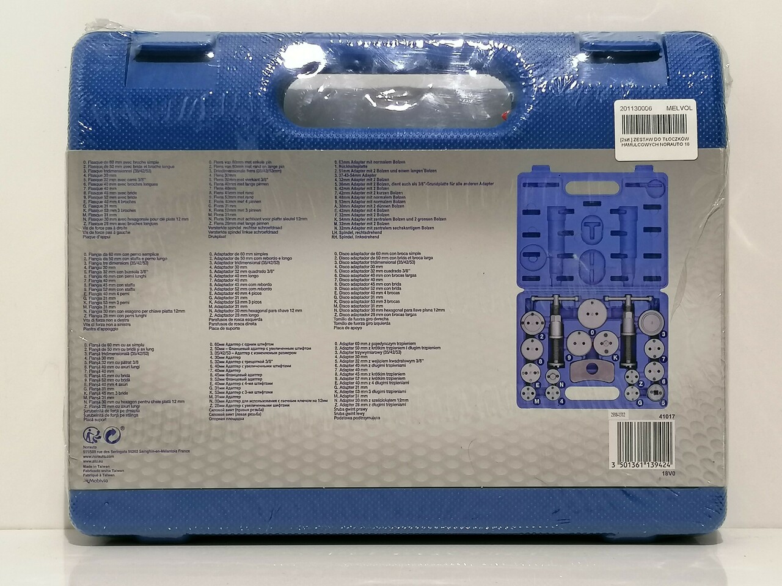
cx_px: 391
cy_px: 293
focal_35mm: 56
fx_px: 1265
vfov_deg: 26.1
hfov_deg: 34.3
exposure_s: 1/50
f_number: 1.8
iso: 160
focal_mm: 4.75
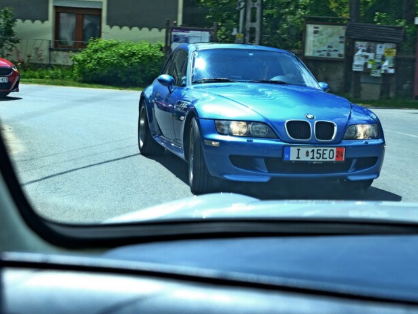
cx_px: 228
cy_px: 157
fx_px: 604
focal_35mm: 50
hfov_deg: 38.2
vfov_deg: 29.1
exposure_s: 1/150
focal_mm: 30.9
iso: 160
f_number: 5.6
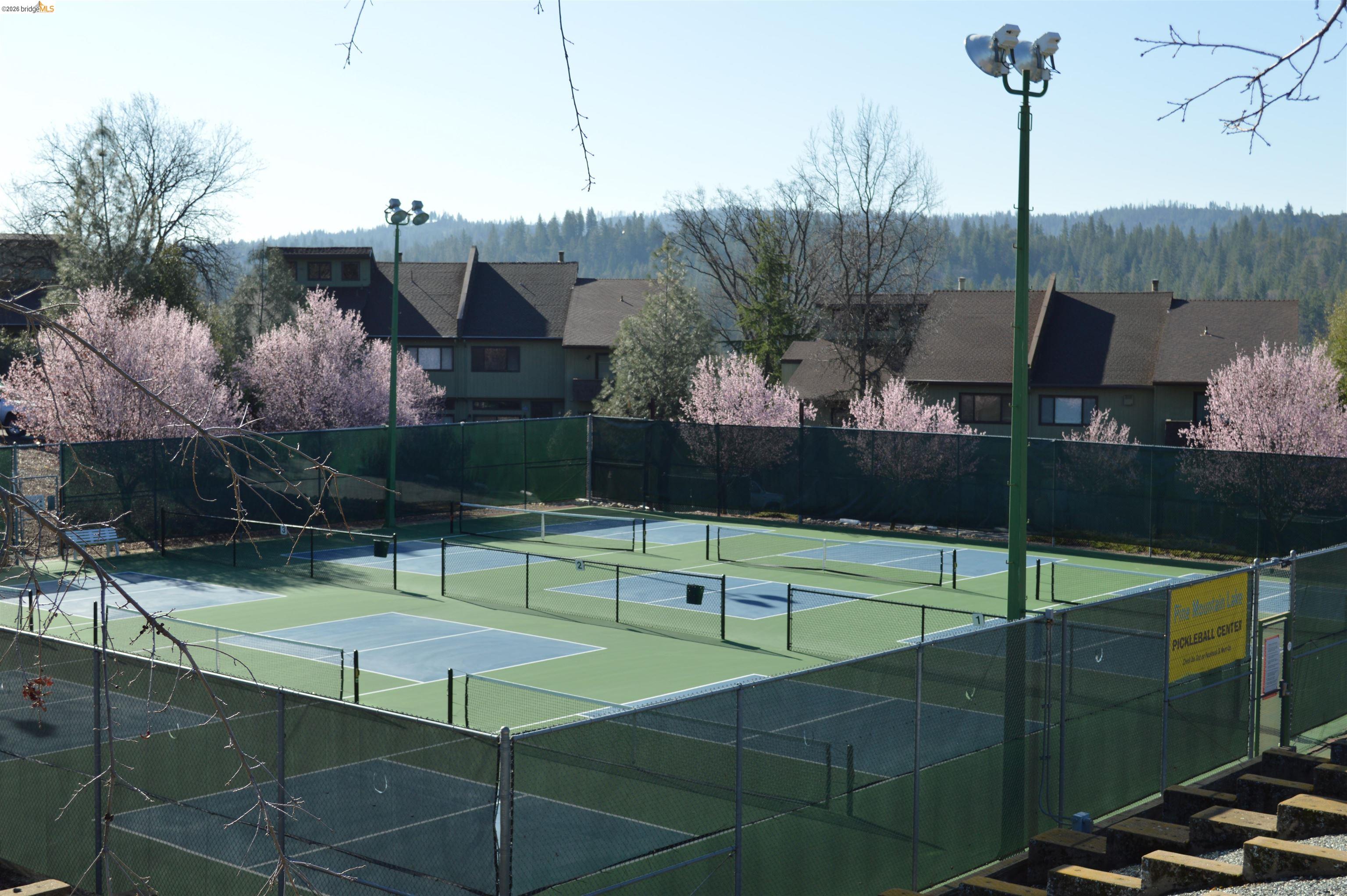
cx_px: 674
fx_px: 1794
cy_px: 448
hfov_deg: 41.1
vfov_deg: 28.0
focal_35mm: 48
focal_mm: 32
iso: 100
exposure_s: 1/250
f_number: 6.3
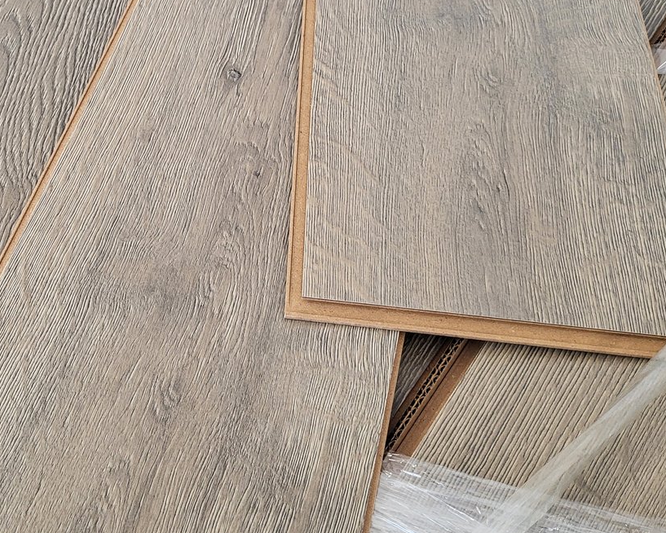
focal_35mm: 47
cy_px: 181
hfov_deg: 38.5
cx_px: 169
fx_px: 927
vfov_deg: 31.9
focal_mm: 5.4
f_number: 1.8
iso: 250
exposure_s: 1/120
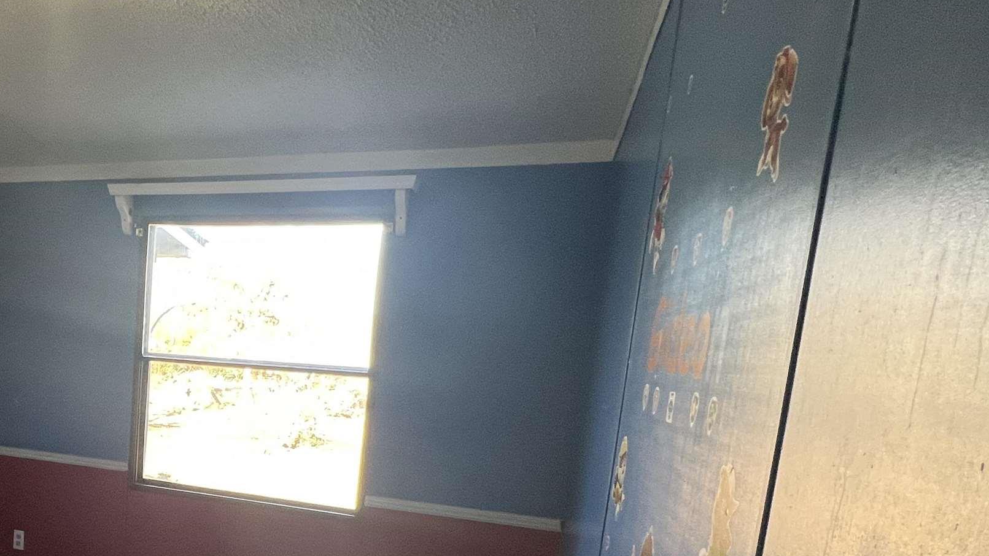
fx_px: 708
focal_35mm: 27
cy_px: 464
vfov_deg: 40.7
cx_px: 167
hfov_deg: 62.5
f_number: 1.8
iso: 125
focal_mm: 1.57
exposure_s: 1/99
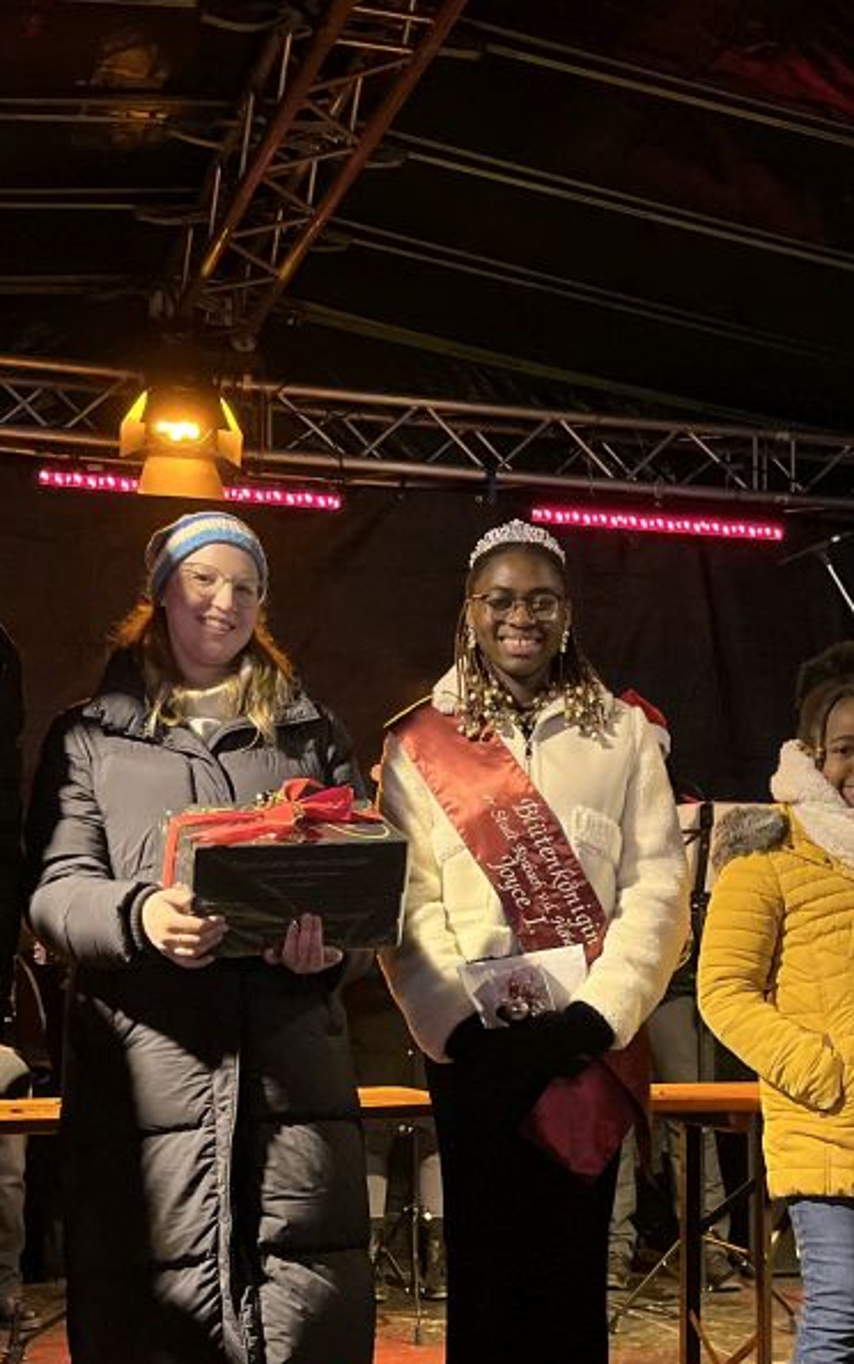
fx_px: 1896
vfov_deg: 39.2
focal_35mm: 51
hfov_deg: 25.3
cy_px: 874
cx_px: 544
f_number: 1.6
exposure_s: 1/38
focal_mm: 5.1
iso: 640
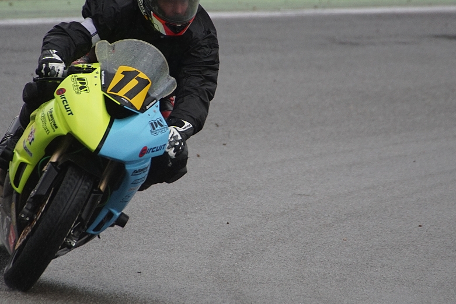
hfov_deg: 1.7
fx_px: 15569
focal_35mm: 1229
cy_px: 127
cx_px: 210
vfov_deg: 1.1
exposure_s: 1/800
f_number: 6.3
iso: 500
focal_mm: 500
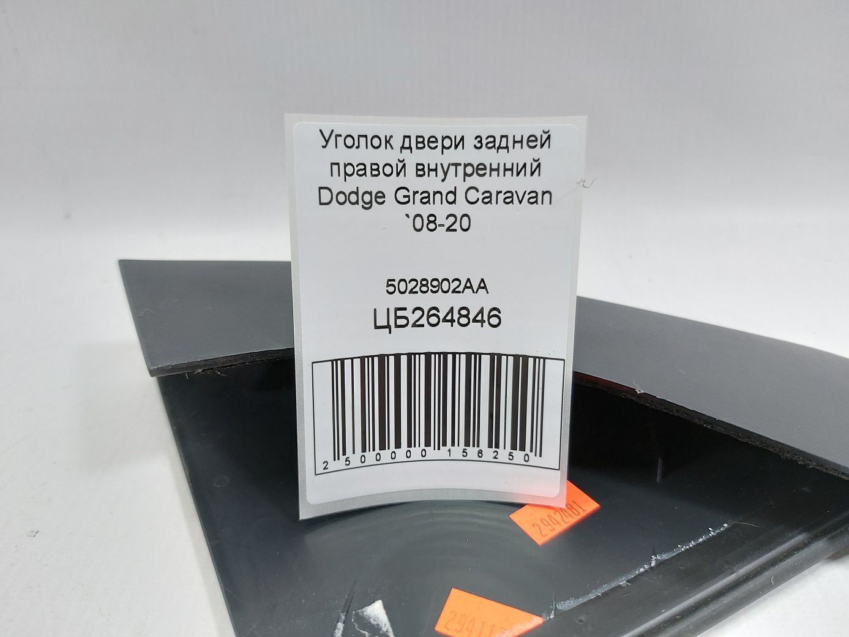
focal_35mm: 24
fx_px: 589
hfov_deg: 71.6
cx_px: 424
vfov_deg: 56.8
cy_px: 318
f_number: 1.8
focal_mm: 5.23
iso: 100
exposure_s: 1/50
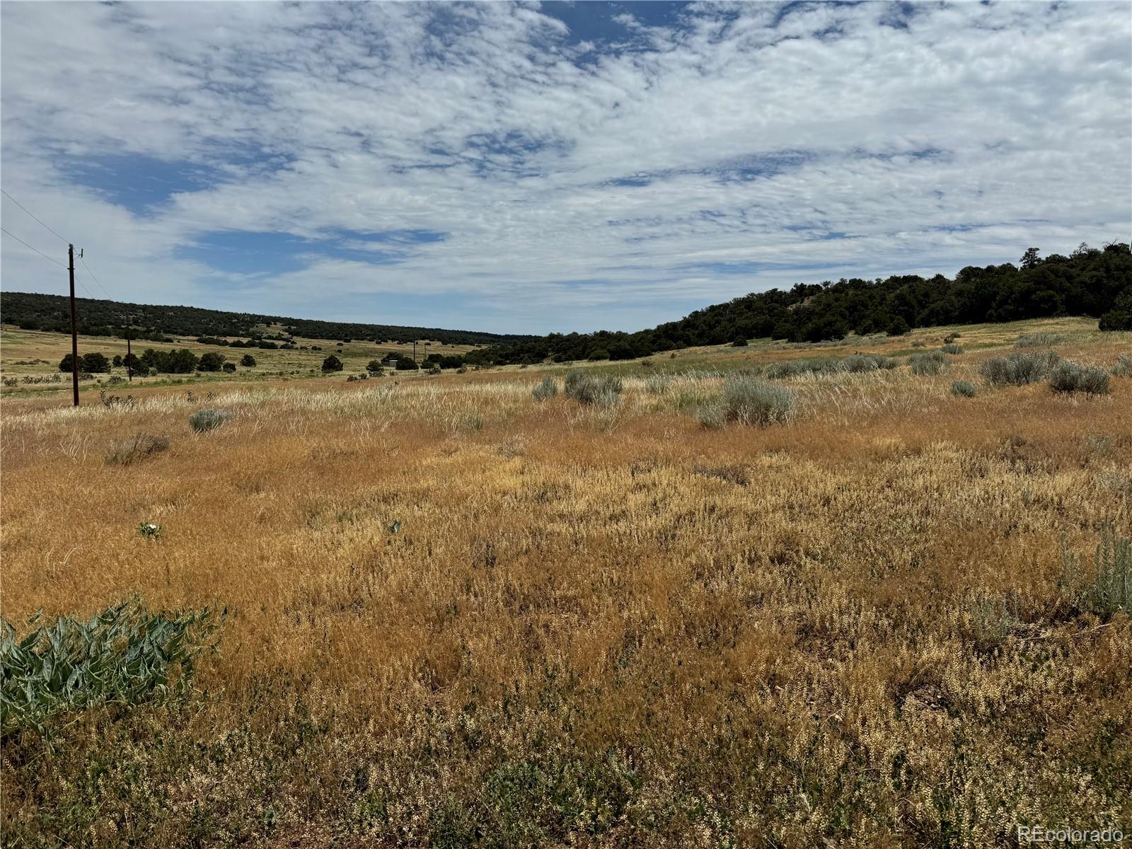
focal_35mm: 24
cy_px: 424
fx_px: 785
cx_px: 566
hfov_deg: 71.6
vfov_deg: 56.8
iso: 80
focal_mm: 6.76
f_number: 1.78
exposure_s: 1/10417
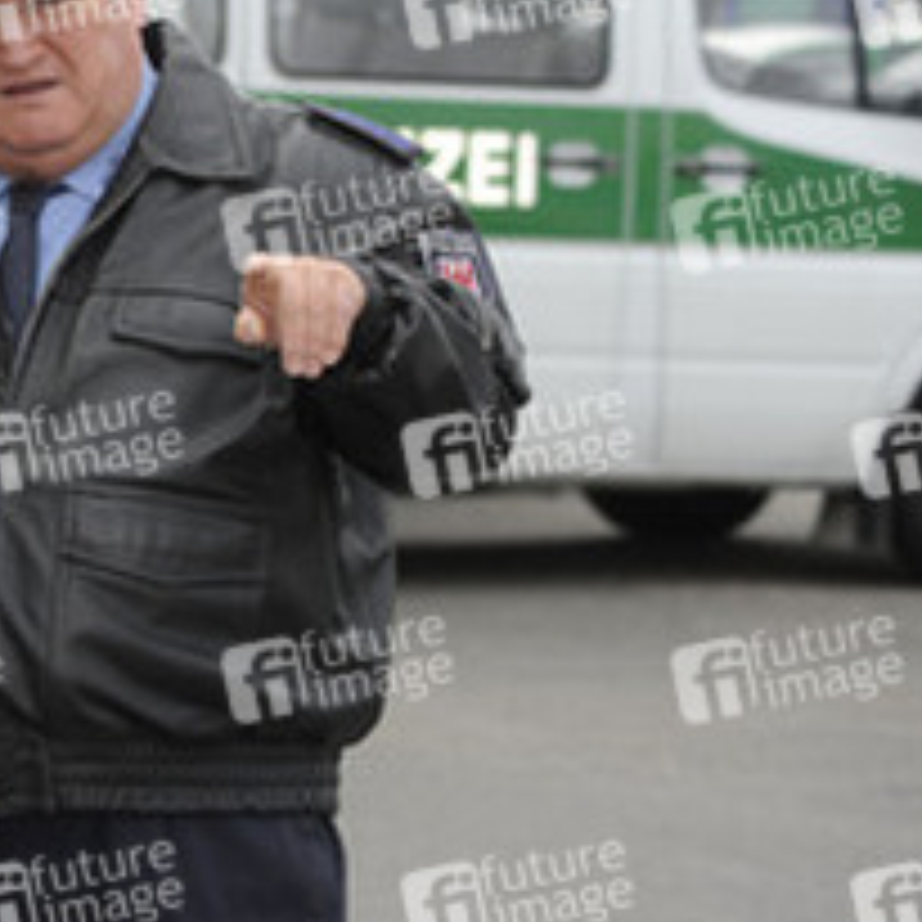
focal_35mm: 209
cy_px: 333
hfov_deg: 8.3
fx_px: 6298
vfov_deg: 8.4
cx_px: -52
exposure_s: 1/640
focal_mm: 112
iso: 250
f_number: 5.6
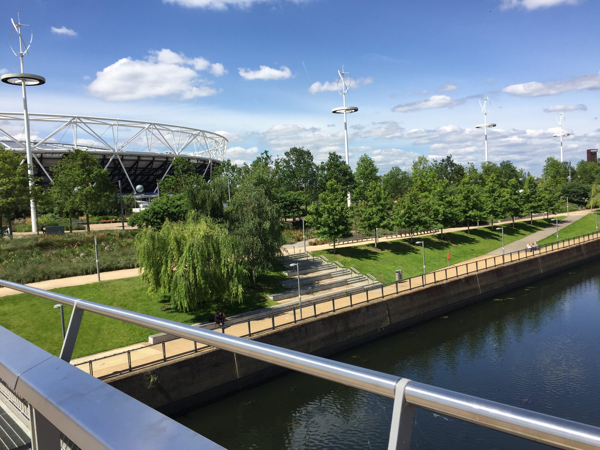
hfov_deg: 61.7
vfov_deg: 48.2
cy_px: 225
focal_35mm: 29
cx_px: 300
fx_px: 503
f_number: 2.2
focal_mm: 4.15
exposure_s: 1/2083
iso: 32
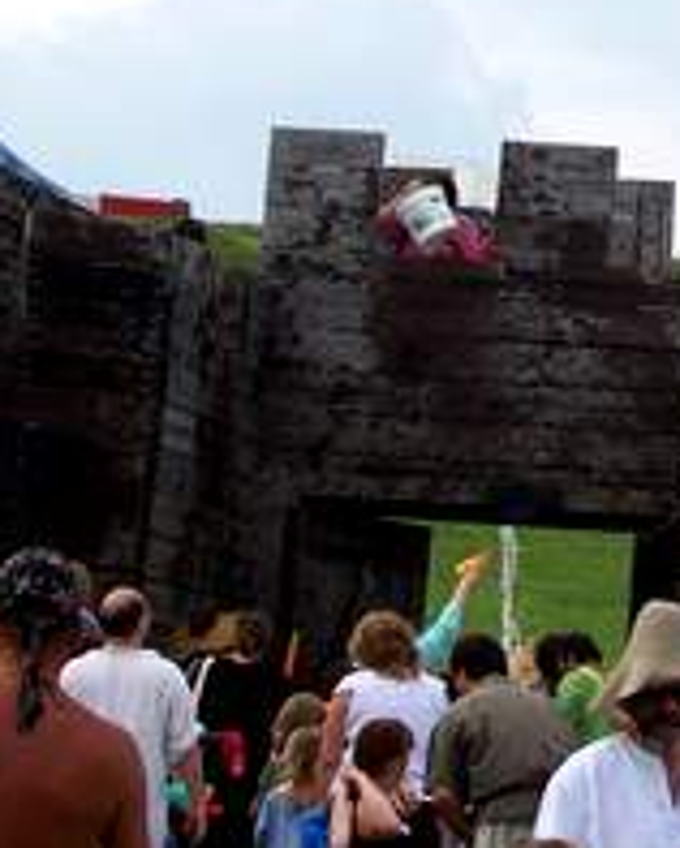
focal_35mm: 242
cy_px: 164
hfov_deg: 6.3
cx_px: 1016
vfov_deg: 8.0
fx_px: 6079
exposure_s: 1/350
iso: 80
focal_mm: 17.5
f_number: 5.6
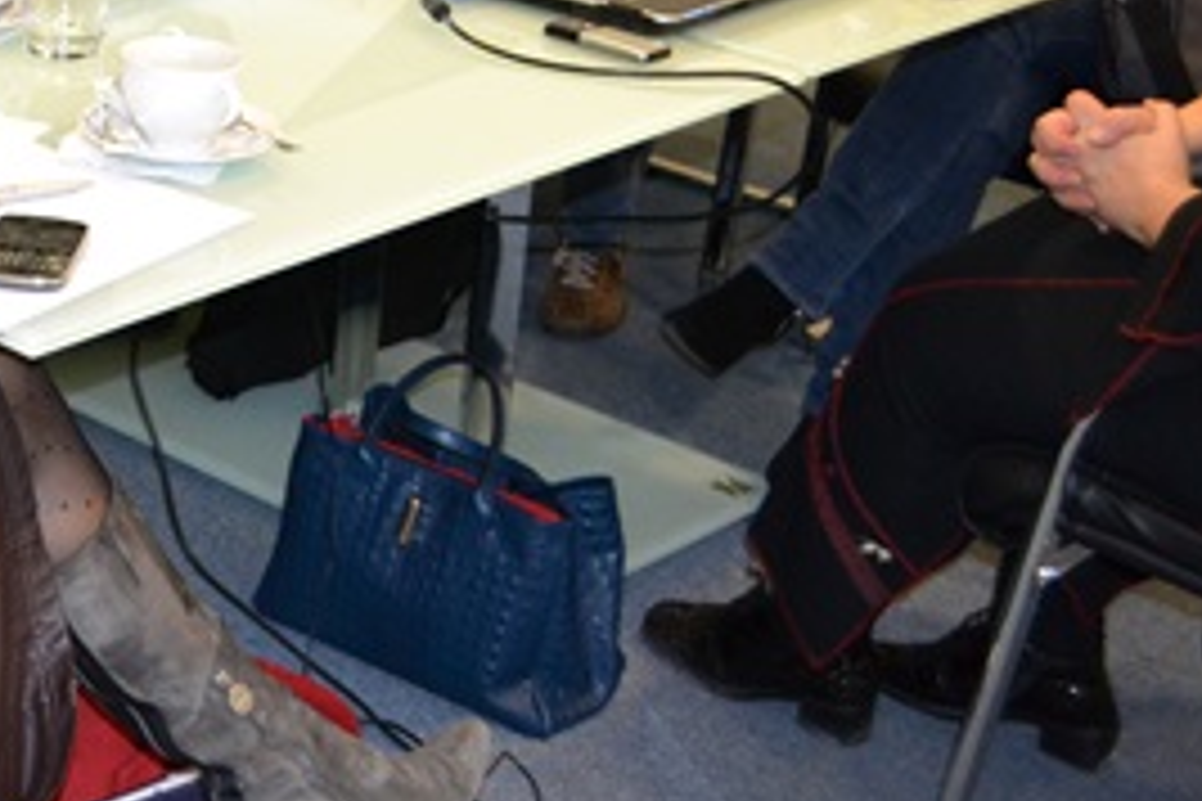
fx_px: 2638
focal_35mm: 79
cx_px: -212
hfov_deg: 23.6
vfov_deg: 16.8
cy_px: -56
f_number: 3.8
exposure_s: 1/60
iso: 1250
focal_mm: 22
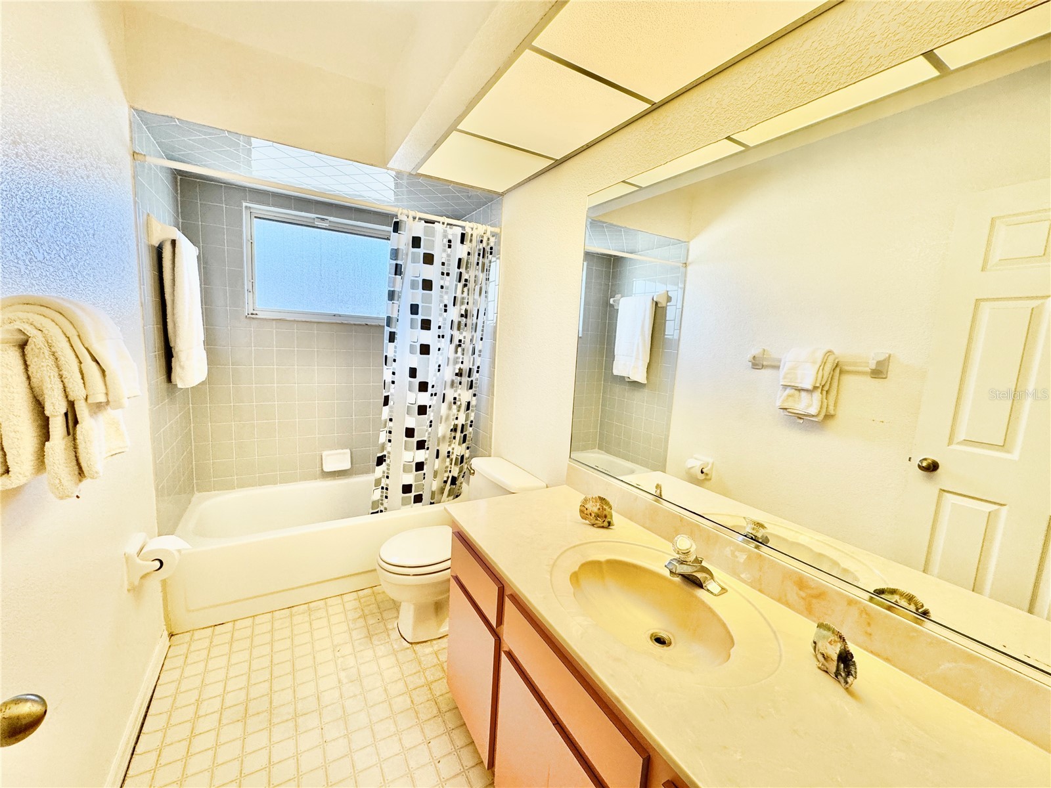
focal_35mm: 14
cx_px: 526
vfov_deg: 85.7
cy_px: 394
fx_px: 425
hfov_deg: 102.1
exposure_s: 1/120
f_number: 2.2
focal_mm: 2.22
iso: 200
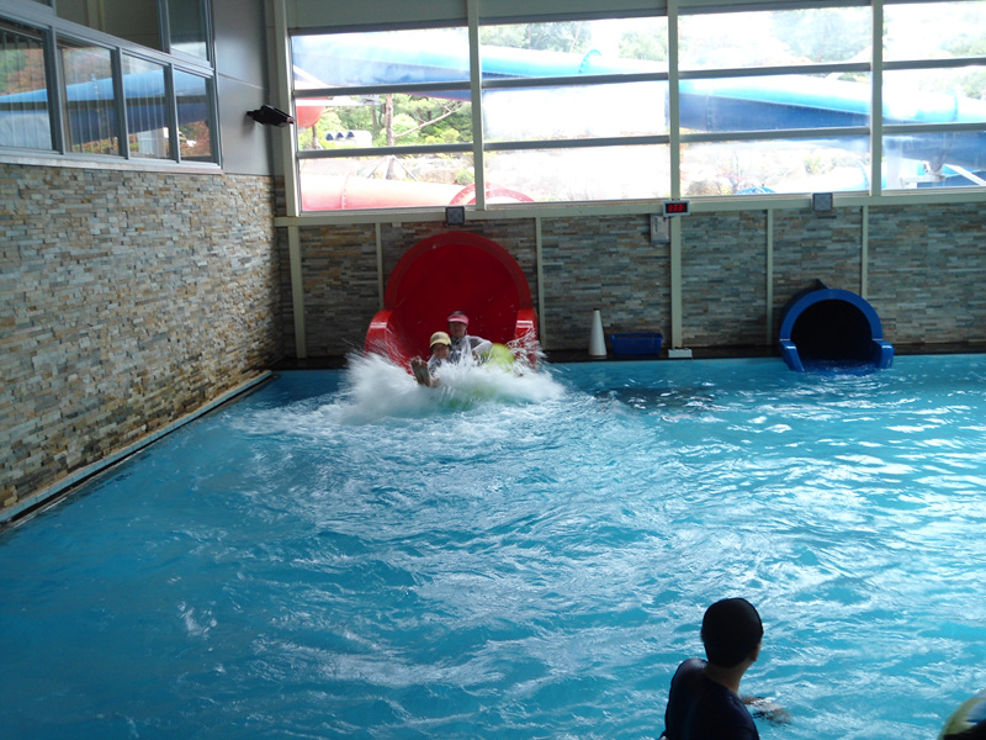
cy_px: 370
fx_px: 1054
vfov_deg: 38.7
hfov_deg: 50.1
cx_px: 493
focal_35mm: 37
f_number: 3.2
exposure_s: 1/30
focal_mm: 6.7
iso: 80
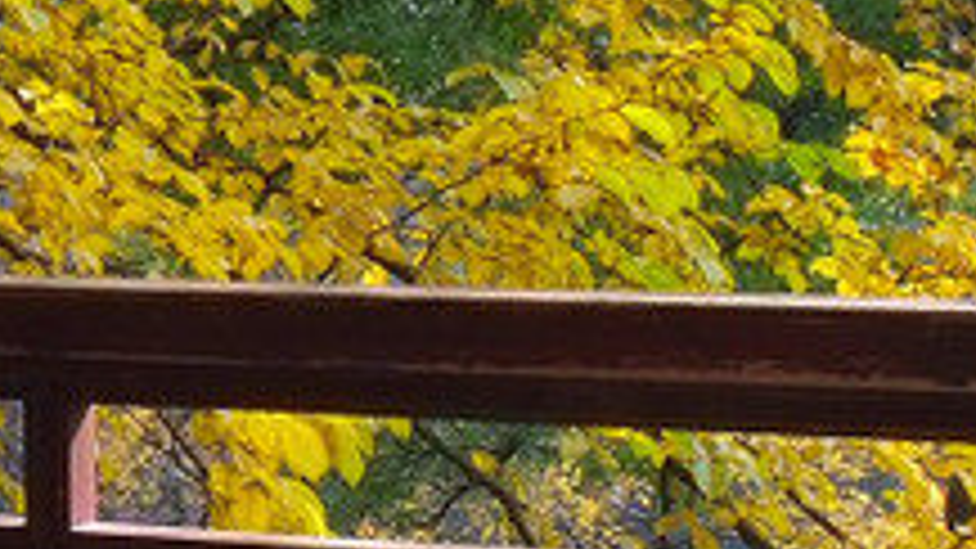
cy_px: -50
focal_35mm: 139
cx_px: -837
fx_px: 3597
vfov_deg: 8.7
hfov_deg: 13.7
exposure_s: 1/14
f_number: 16
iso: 200
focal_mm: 16
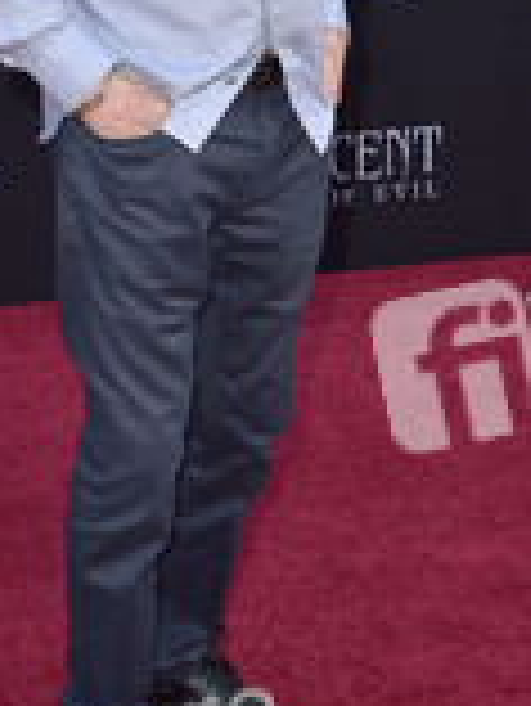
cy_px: 121
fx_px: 2104
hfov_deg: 14.4
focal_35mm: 103
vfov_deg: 18.8
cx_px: 196
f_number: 7.1
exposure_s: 1/250
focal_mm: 42
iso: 400
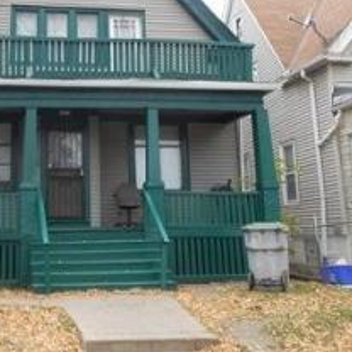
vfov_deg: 33.0
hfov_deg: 32.5
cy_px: 107
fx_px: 587
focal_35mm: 51
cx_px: 69
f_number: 3.8
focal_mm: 5.3
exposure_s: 1/60
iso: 80
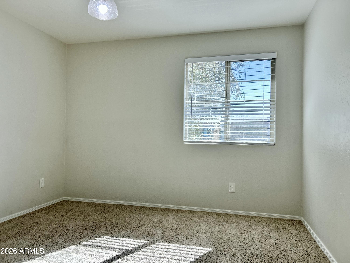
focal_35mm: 26
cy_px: 132
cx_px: 175
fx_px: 263
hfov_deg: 67.3
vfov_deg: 53.1
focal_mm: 5.7
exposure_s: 1/355
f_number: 1.5
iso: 50
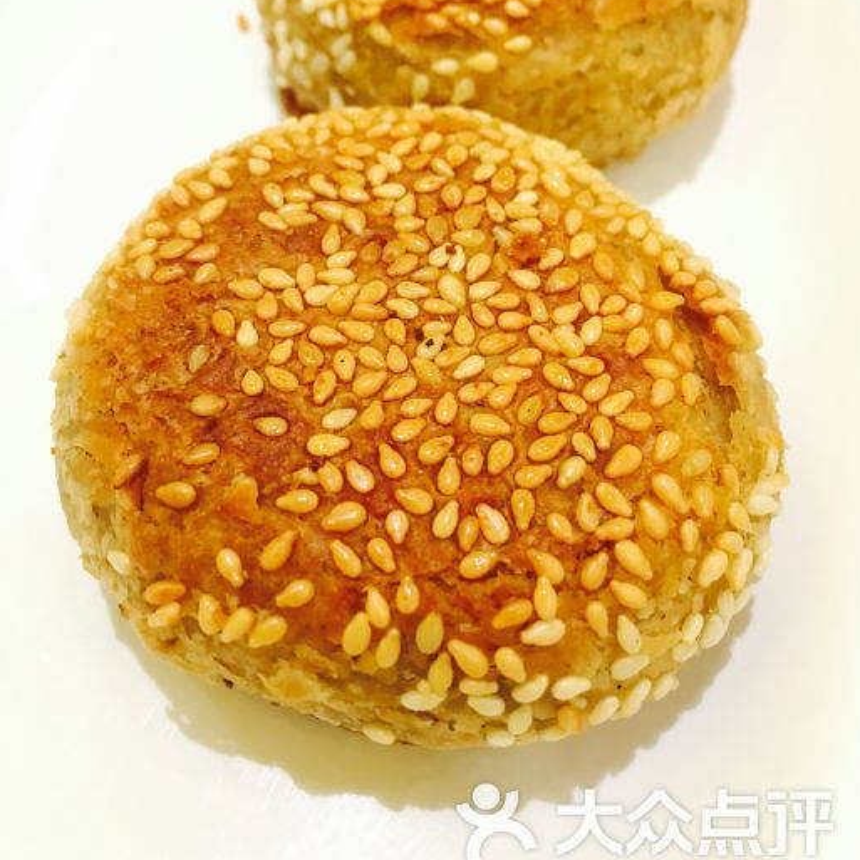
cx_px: 437
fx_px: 984
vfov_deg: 46.8
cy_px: 324
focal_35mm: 35
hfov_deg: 47.2
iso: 200
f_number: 2.2
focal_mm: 4.15
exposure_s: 1/33
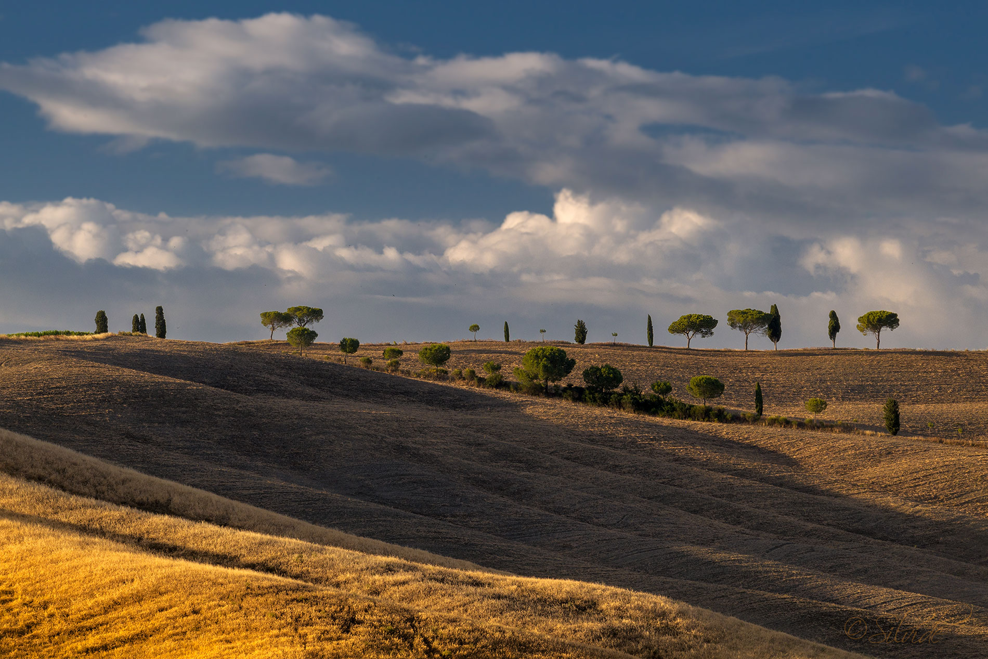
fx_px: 5146
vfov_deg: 7.3
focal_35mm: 188
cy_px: 330
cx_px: 494
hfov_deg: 11.0
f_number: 11
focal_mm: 125
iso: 100
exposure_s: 1/80
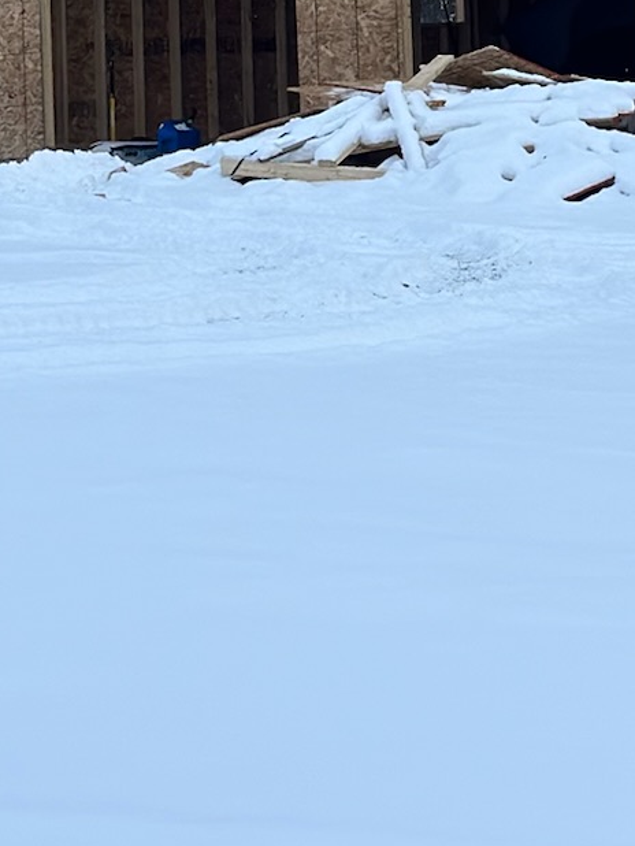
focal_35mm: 159
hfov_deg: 9.2
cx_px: 865
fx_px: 3886
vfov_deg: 12.1
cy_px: -245
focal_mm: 6.86
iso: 80
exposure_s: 1/3058
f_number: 1.78
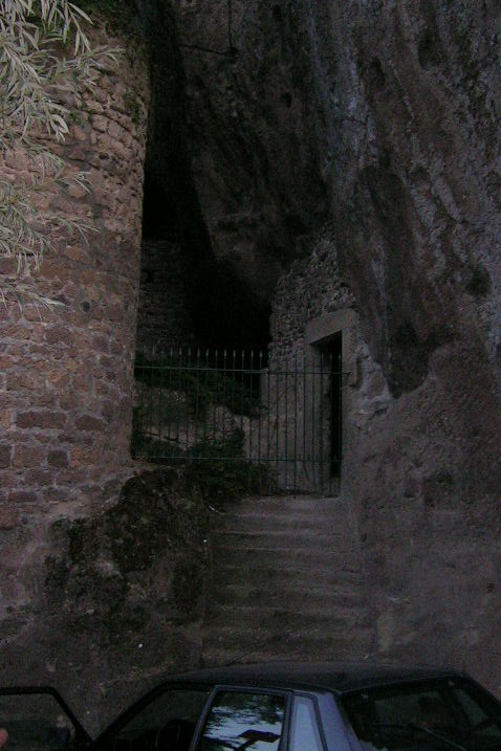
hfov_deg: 25.9
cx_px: 302
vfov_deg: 38.2
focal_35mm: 52
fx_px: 1085
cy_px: 378
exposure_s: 1/60.1
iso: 200
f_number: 2.8
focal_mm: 5.4
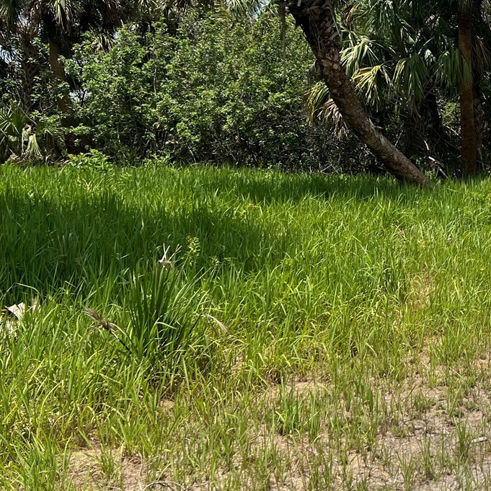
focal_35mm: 54
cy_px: 158
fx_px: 867
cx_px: 547
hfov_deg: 28.6
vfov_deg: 31.4
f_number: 1.5
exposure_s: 1/4444
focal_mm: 5.7
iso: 50
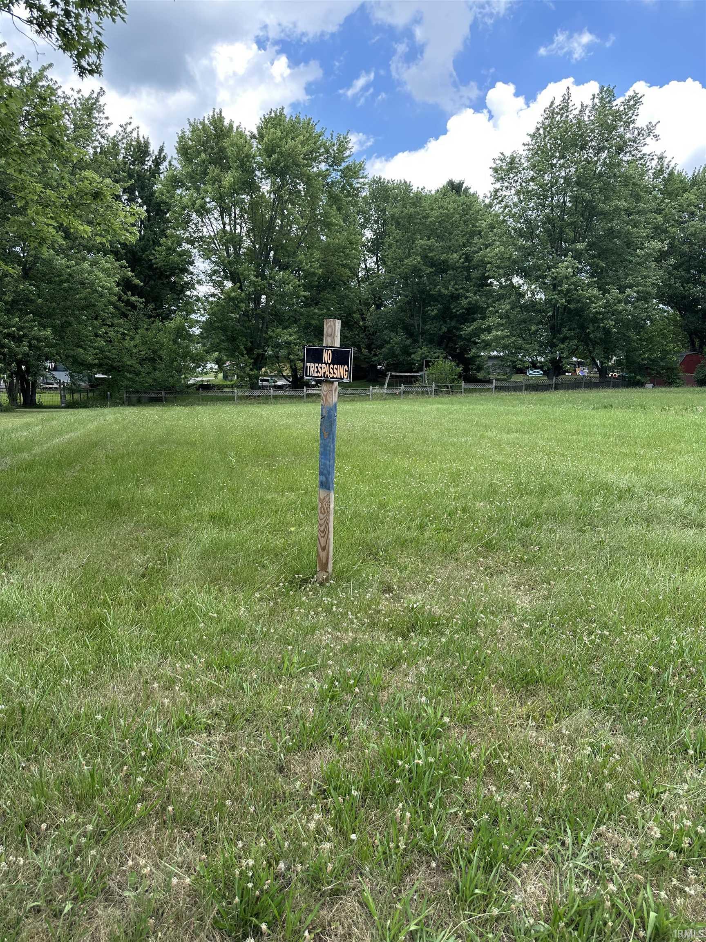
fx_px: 653
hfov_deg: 56.8
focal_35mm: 24
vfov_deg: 71.6
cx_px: 353
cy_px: 471
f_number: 1.78
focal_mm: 6.86
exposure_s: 1/785
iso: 80
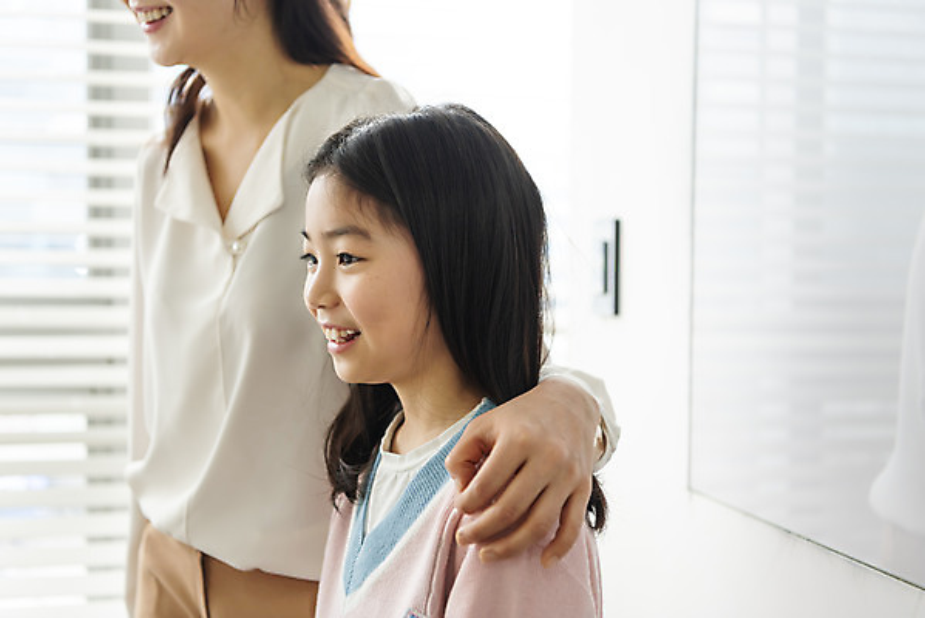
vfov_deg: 28.1
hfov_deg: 41.1
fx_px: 1234
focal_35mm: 48
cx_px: 462
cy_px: 309
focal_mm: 48
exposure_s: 1/100
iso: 800
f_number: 2.8
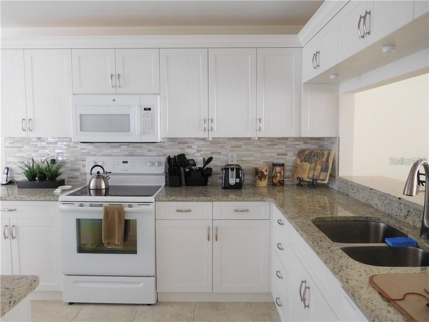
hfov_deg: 69.4
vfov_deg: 54.9
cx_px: 214
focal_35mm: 25
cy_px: 161
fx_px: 310
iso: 400
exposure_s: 1/8
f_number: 3.4
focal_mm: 4.5
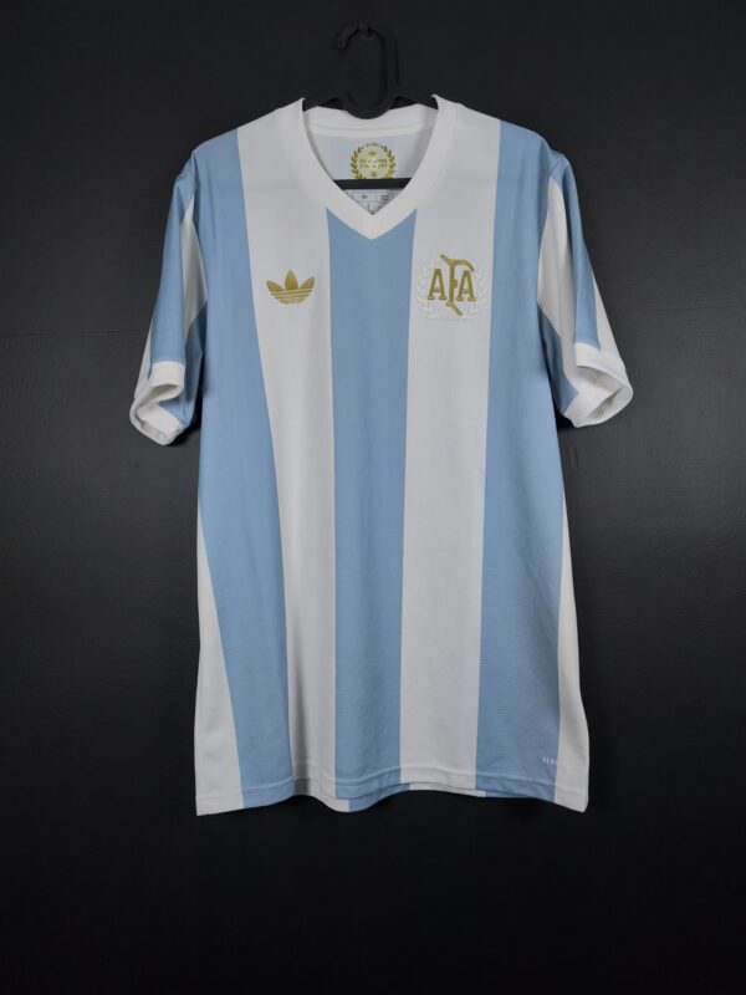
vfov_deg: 73.9
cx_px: 373
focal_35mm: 23
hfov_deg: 58.9
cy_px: 498
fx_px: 661
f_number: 1.6
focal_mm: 6.57
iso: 400
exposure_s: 1/200
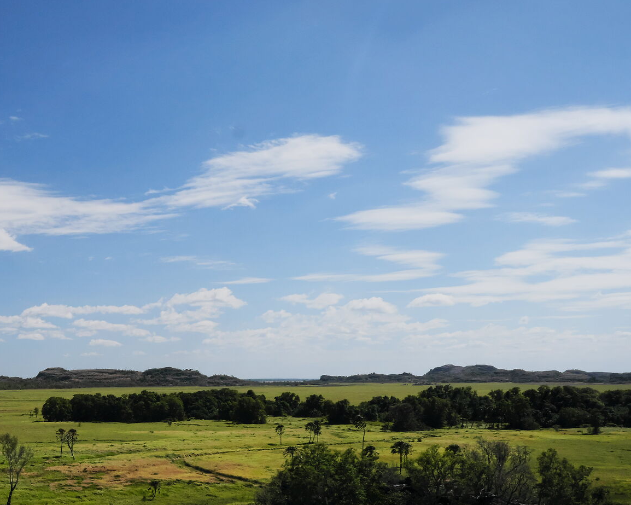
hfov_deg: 39.3
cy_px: 371
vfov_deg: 35.8
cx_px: -5
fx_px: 766
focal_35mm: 41
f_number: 16
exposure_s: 1/240
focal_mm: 14
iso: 640
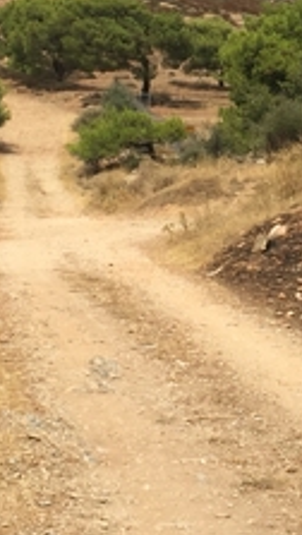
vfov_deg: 19.5
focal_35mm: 109
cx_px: 268
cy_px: 139
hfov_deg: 11.1
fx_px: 1546
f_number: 2.2
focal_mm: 4.15
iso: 32
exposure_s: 1/2639
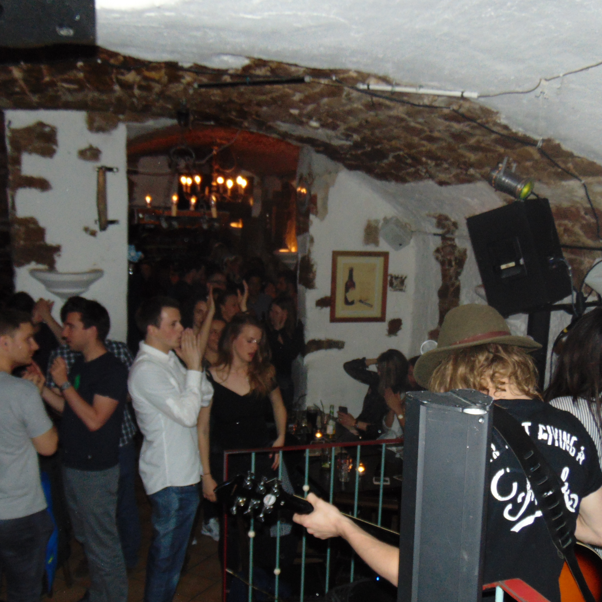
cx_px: 314
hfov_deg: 44.9
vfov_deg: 44.7
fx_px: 728
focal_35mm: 37
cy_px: 363
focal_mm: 4.5
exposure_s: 1/30
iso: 200
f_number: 3
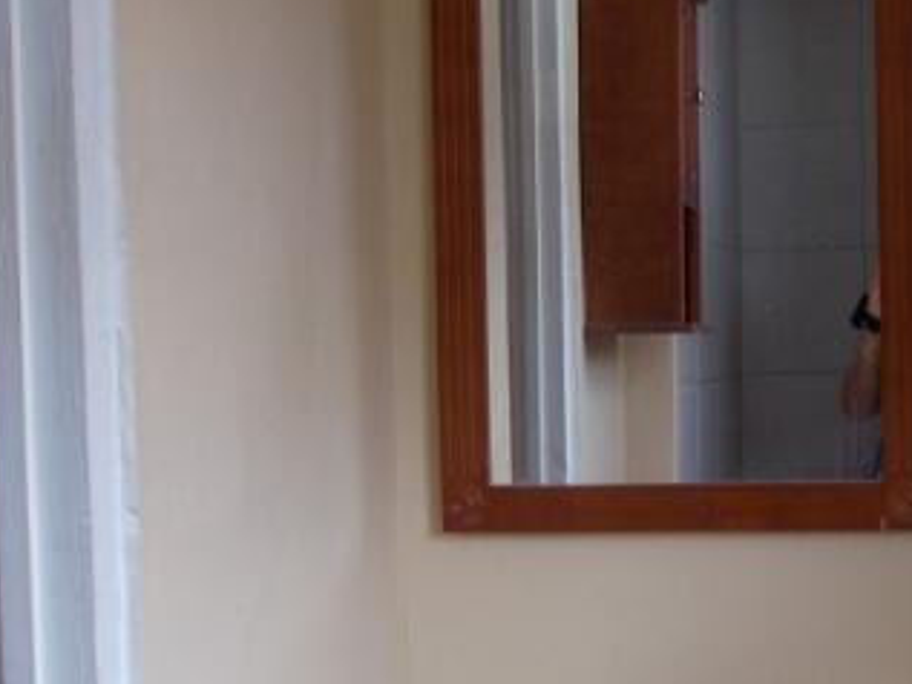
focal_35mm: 84
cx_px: 558
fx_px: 2214
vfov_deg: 17.6
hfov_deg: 23.2
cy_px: 391
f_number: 3.2
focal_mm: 4.6
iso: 80
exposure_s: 1/60
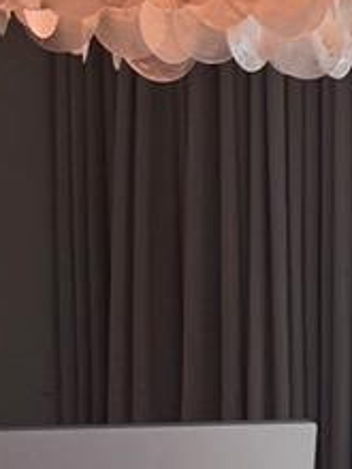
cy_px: 571
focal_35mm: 131
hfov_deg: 10.4
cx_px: 695
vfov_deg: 14.5
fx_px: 1776
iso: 100
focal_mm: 6.76
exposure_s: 1/840
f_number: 1.78
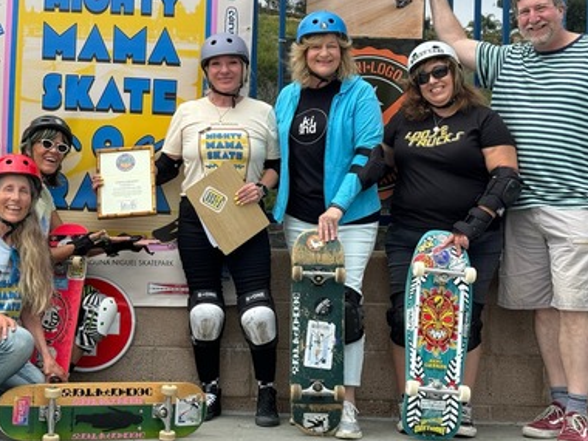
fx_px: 1223
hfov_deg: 26.9
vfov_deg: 20.4
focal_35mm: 72
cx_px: 190
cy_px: 154
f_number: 1.78
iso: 64
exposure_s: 1/3610
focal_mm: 6.76
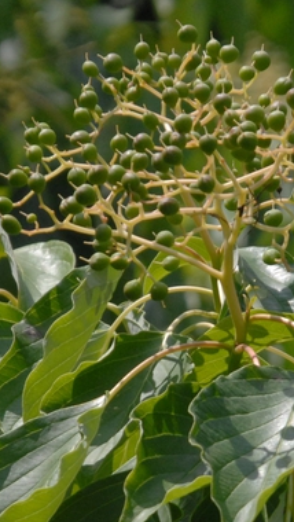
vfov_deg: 4.2
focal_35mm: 509
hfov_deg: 2.4
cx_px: 265
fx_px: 7048
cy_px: 380
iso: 400
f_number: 10
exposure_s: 1/350
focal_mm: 120
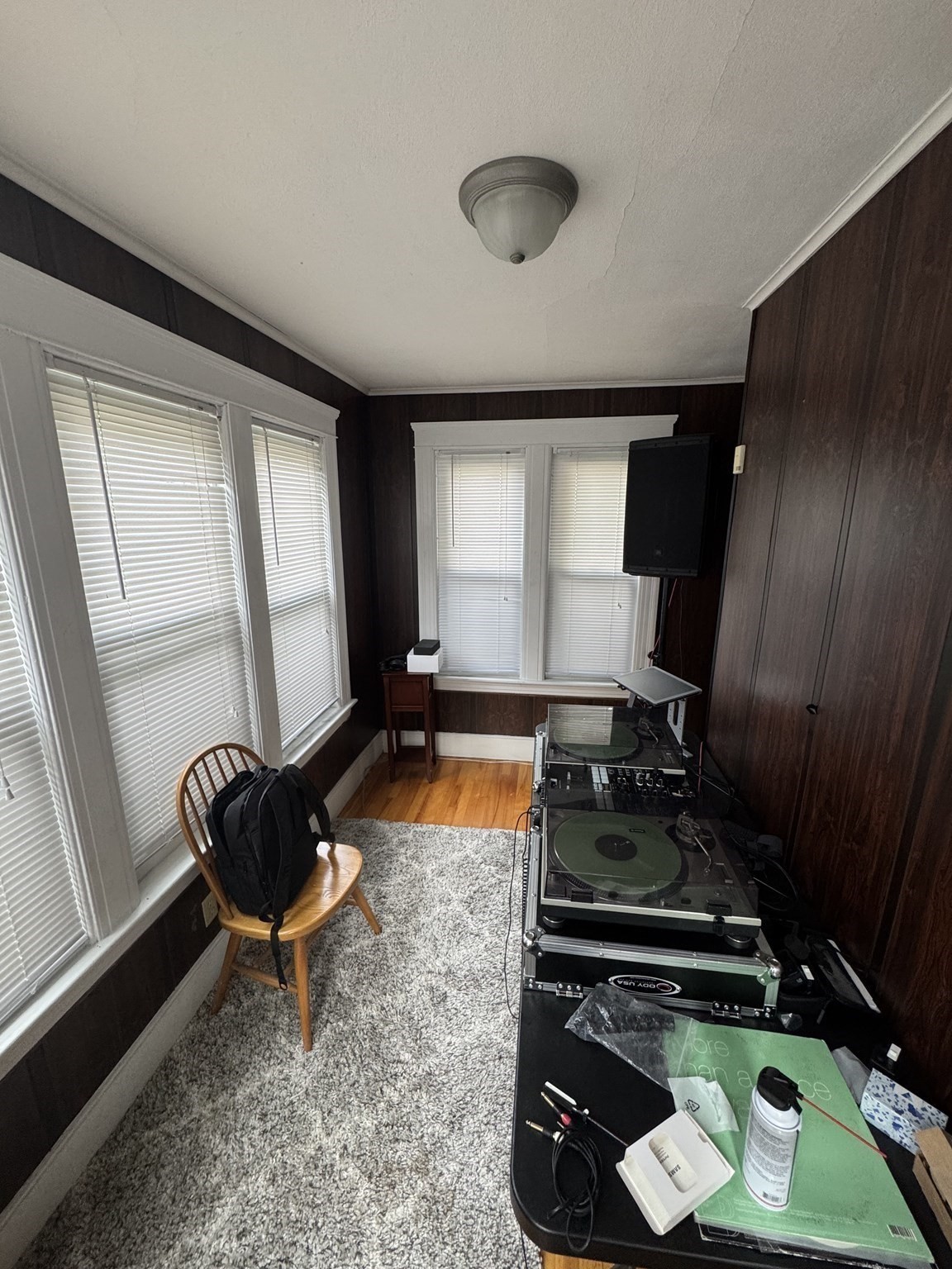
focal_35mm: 14
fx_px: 513
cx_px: 476
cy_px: 634
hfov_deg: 85.7
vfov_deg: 102.1
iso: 200
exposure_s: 1/60
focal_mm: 2.22
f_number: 2.2
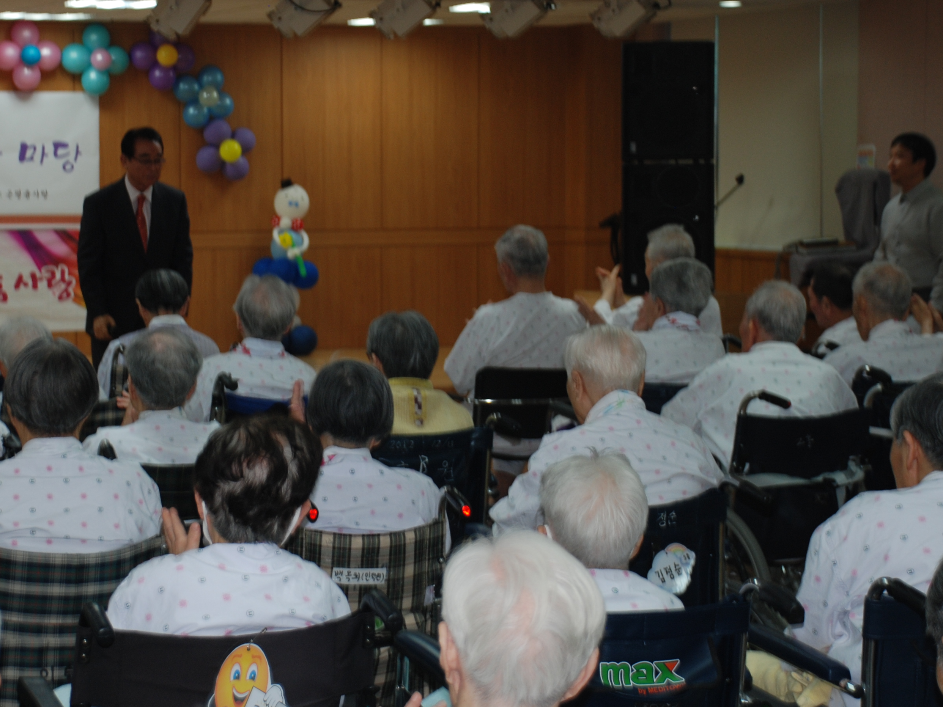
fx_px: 2942
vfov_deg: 13.7
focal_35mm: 108
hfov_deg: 18.2
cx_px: 309
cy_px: 278
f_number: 4.8
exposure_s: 1/60
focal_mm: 48
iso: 200
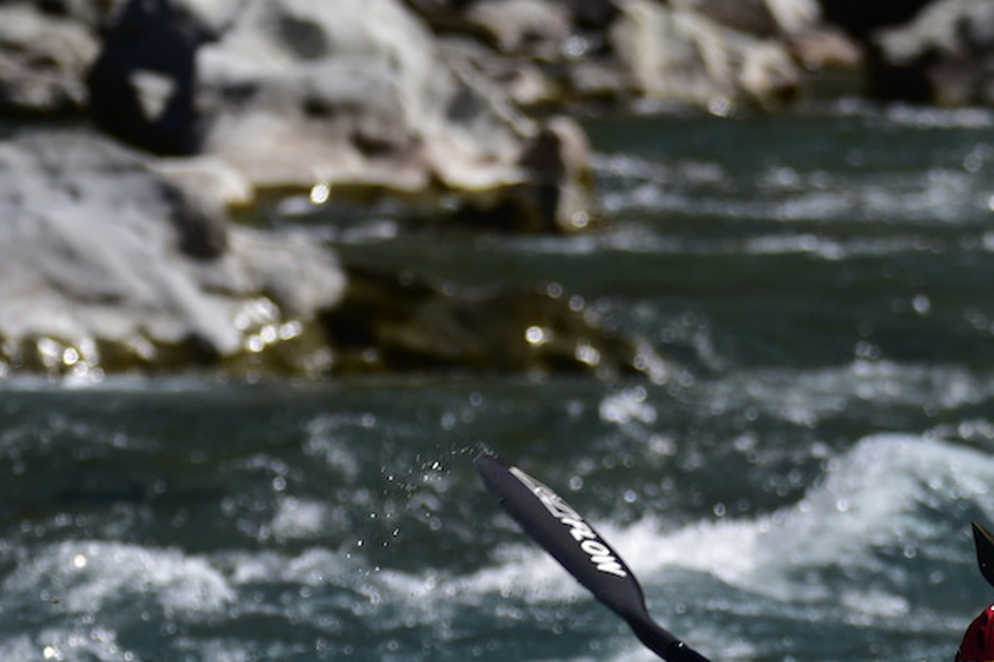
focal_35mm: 806
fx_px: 22247
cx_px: 1256
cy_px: 941
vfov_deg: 1.7
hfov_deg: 2.6
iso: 100
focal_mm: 240
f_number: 5.3
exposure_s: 1/800
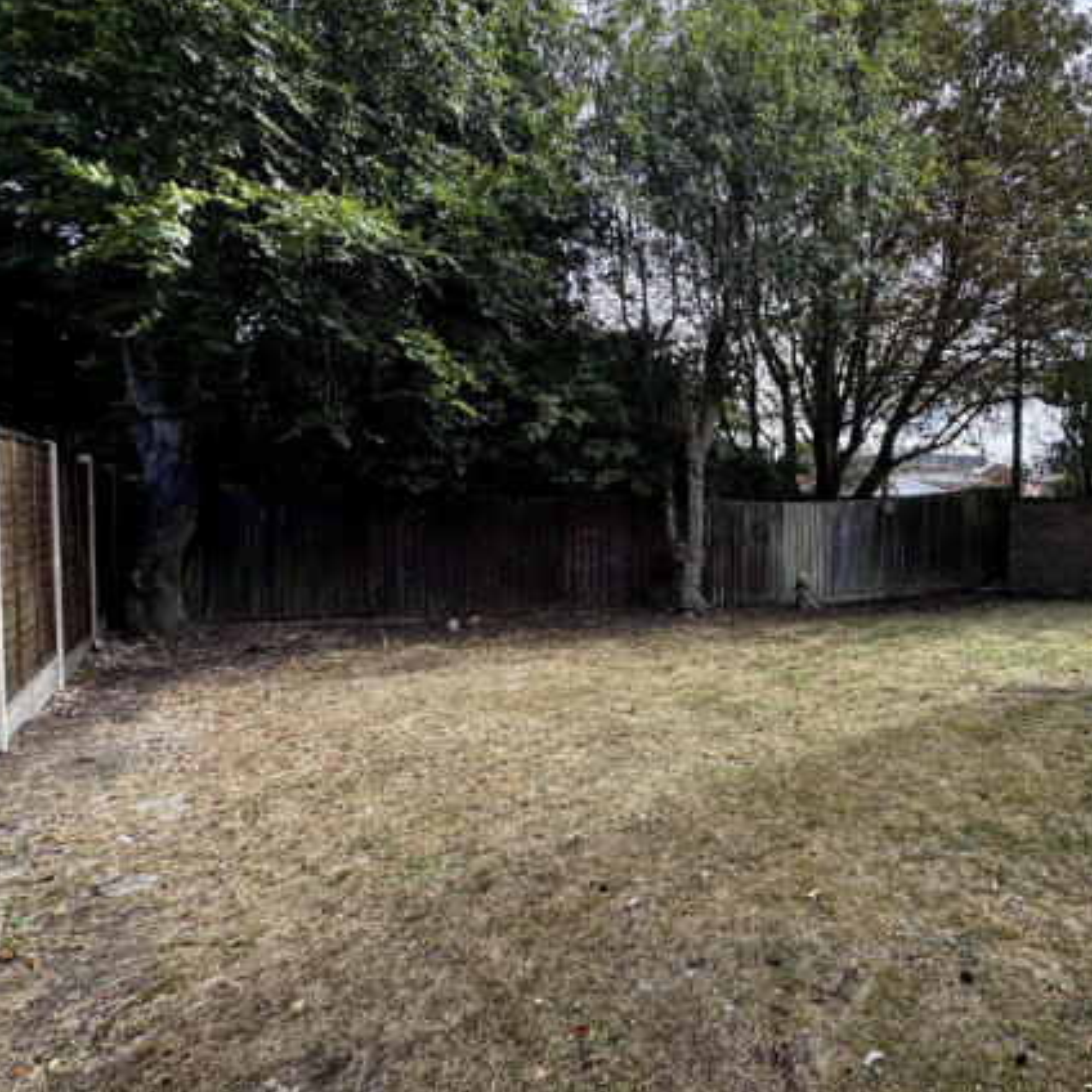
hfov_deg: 81.3
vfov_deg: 84.0
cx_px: 722
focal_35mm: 17
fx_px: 607
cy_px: 532
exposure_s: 1/325
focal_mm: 2.22
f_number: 2.2
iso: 40
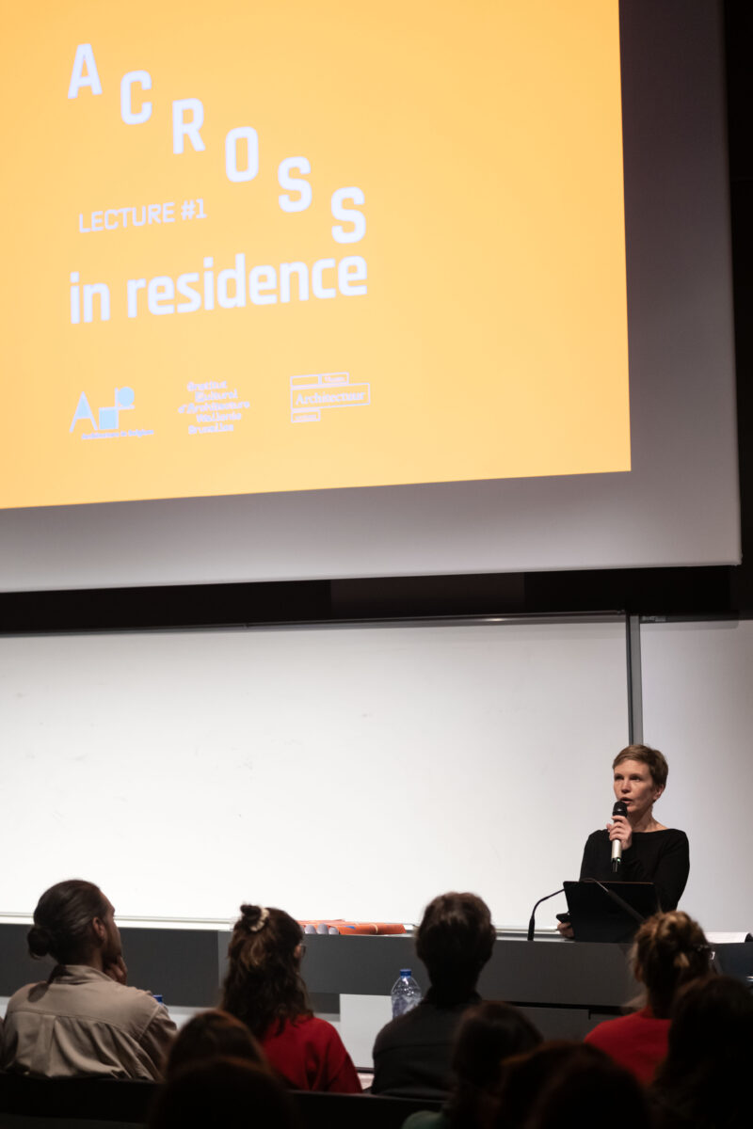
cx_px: 376
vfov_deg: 24.2
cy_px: 564
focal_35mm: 84
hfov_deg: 16.3
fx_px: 2635
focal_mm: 56
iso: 1250
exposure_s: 1/125
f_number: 1.6
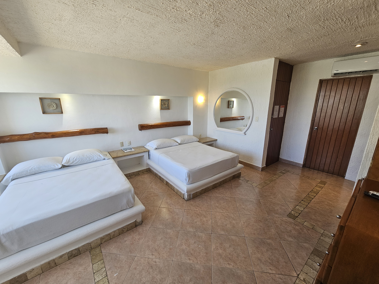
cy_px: 142
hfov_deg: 106.2
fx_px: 142
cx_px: 190
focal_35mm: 13
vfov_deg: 89.9
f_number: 2.2
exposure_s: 1/60
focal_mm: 2.2
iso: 64
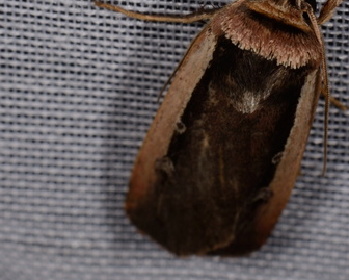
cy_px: 126
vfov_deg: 5.5
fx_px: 2904
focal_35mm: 281
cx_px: 193
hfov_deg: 6.9
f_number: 25
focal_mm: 85
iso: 100
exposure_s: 1/60
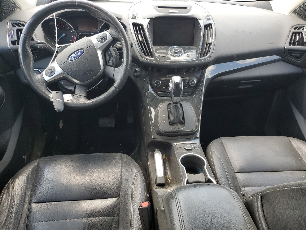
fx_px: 230
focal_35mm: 26
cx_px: 153
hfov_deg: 67.3
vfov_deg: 53.1
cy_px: 115
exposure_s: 1/145
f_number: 1.5
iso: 50
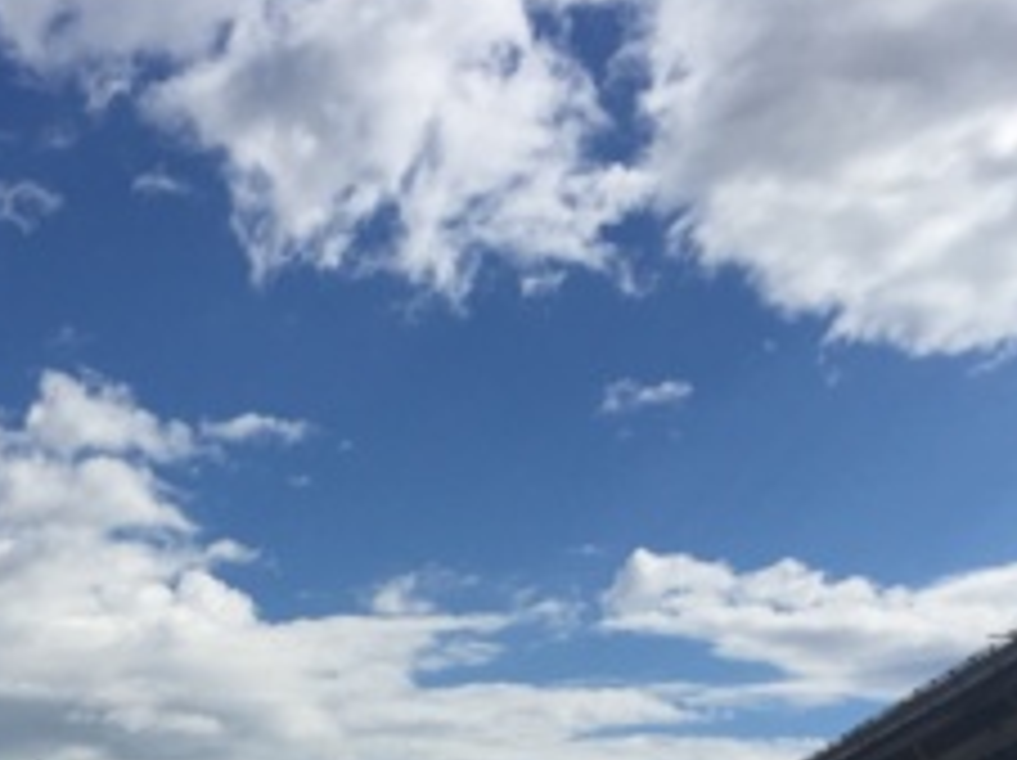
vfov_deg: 18.0
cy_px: 944
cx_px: 284
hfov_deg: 25.1
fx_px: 2260
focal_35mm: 77
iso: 32
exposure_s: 1/6623
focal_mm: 4.15
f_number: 2.2
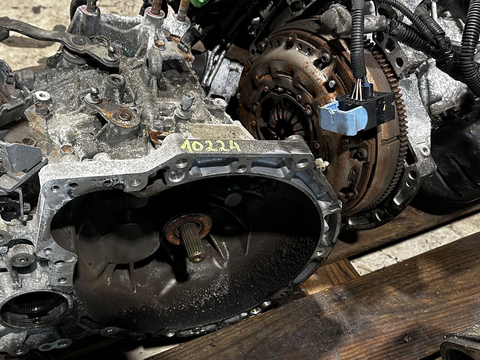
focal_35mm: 39
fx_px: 541
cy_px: 211
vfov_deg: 36.7
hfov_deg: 47.3
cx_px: 171
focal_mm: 6.86
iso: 160
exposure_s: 1/50
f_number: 1.78
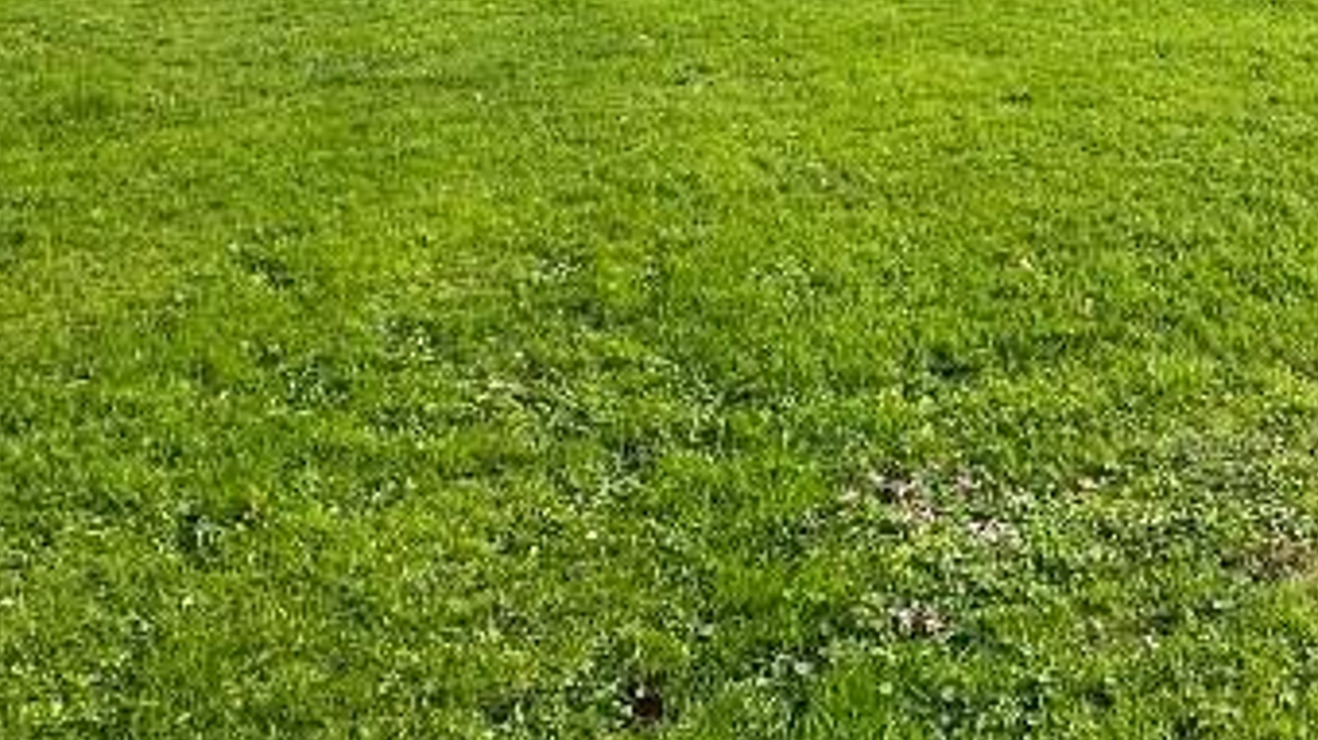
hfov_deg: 39.0
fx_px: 1607
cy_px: -287
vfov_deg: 22.5
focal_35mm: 46
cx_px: 1341
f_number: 2.2
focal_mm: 2.22
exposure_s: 1/1289
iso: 40
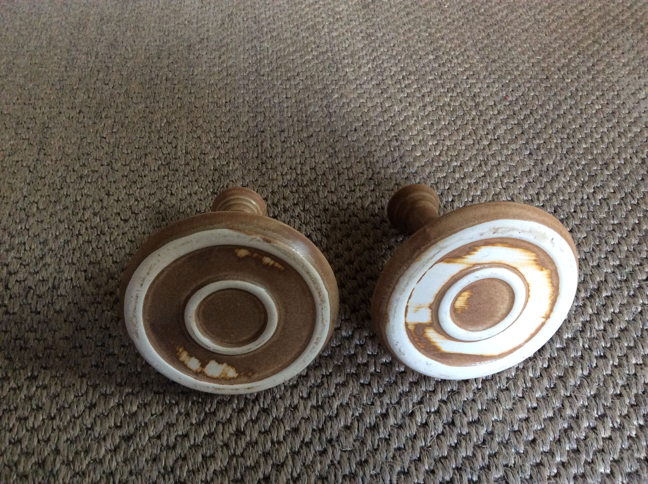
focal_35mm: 32
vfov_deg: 44.1
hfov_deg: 56.9
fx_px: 598
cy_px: 242
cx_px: 324
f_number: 2.4
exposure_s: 1/25
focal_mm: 3.3
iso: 200
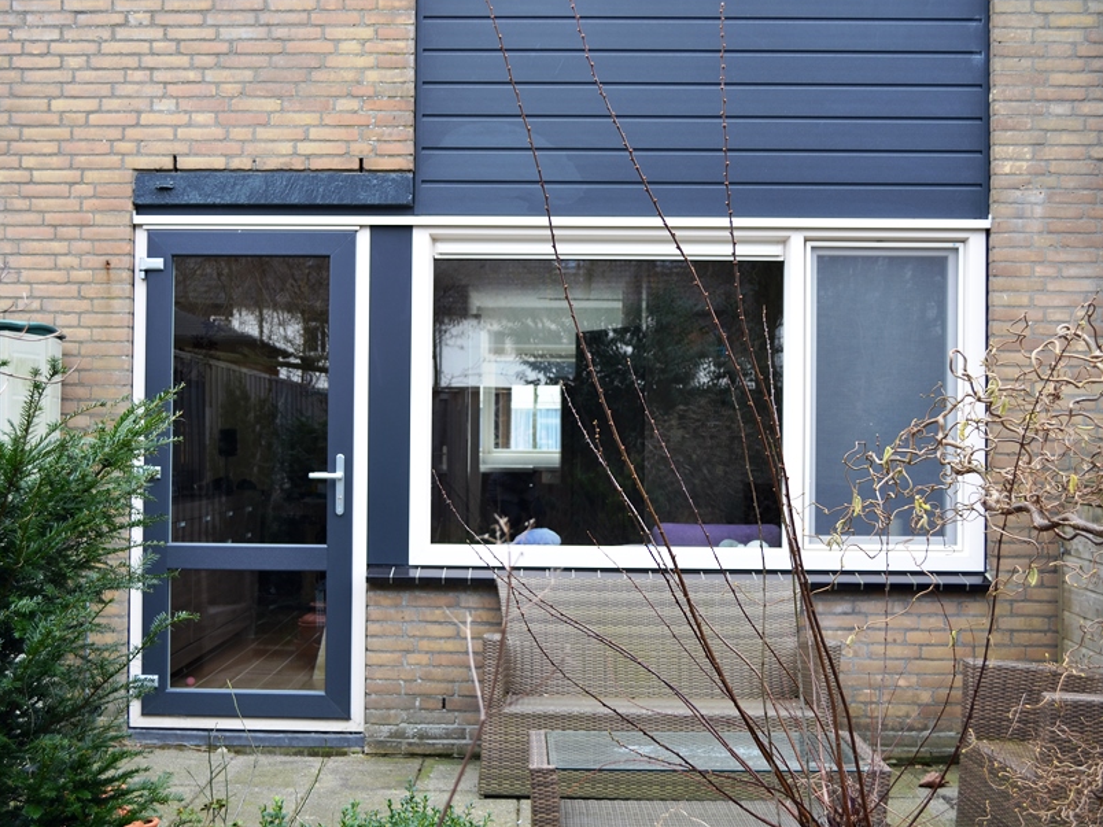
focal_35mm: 43
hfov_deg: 43.8
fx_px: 1370
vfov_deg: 33.6
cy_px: 417
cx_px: 494
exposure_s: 1/60
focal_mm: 26
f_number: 4.2
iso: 100
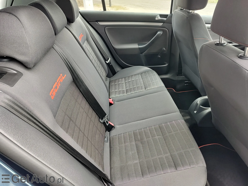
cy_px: 93
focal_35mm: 23
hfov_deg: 73.9
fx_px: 165
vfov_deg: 58.9
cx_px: 124
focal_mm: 5.56
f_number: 1.8
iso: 100
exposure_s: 1/112
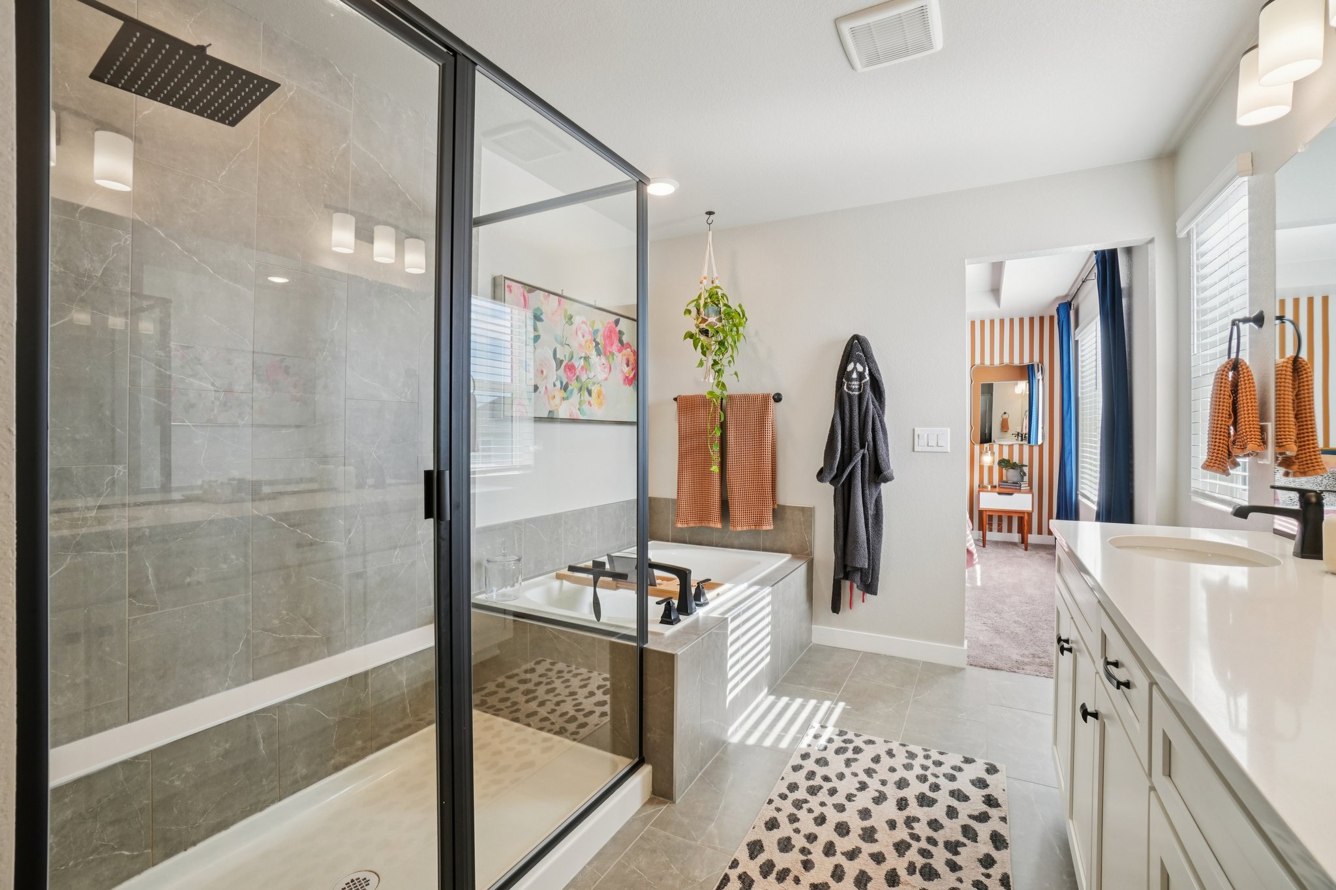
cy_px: 445
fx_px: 557
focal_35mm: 15
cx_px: 668
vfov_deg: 77.3
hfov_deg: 100.4
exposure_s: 1/50
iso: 400
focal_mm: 10
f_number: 8
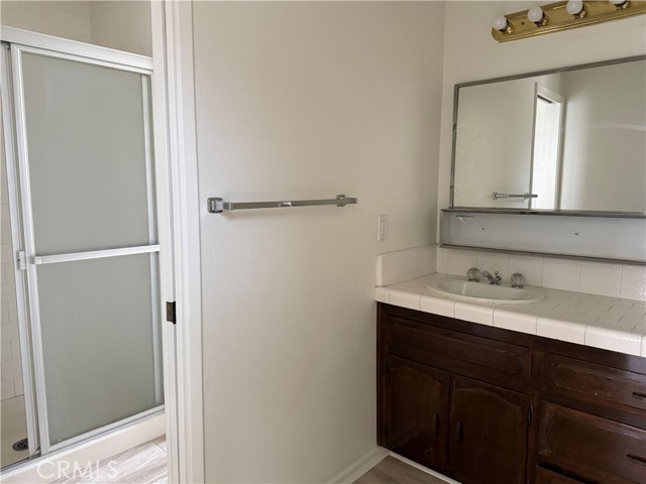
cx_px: 323
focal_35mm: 24
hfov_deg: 71.6
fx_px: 448
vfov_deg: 56.8
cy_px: 242
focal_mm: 6.76
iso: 400
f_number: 1.78
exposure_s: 1/60
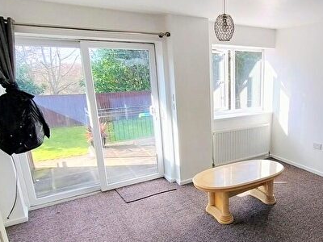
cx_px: 234
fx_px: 261
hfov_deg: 60.6
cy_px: 138
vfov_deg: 49.6
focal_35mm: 28
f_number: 2.2
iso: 100
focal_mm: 1.66
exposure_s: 1/142
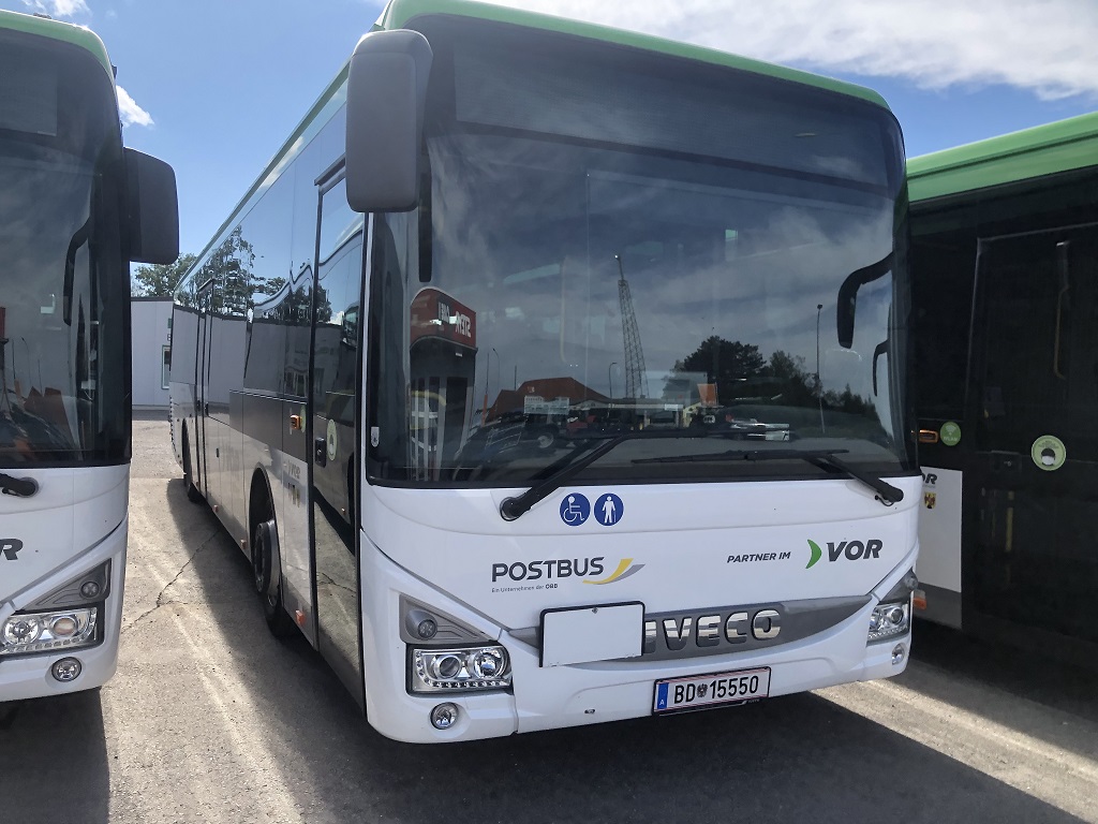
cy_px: 412
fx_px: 888
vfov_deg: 49.7
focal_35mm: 28
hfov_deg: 63.4
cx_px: 549
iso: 20
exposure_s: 1/1000
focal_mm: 4
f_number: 1.8
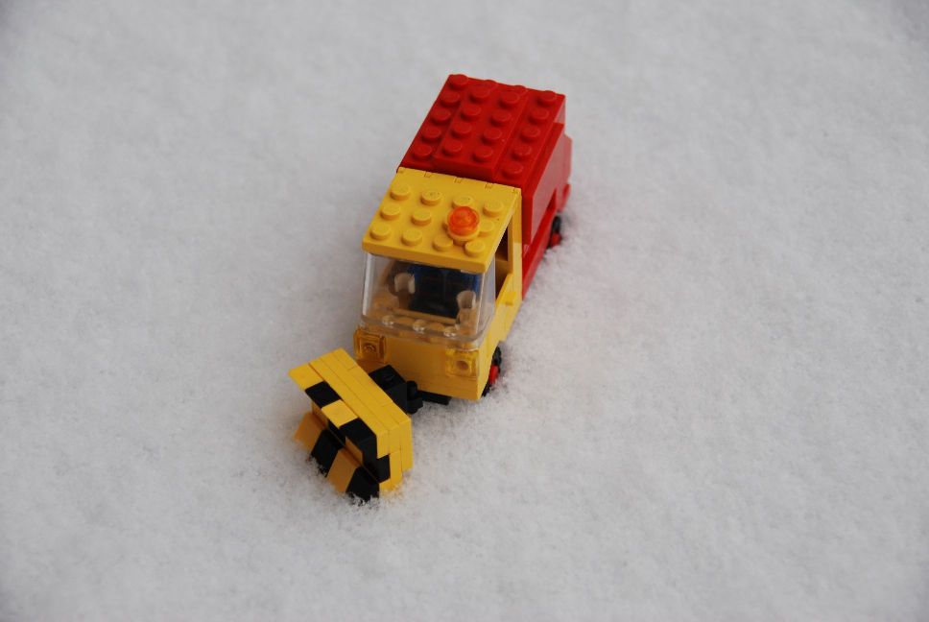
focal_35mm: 117
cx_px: 464
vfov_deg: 11.7
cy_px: 311
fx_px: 3023
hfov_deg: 17.5
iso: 400
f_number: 5.6
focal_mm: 78
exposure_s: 1/320
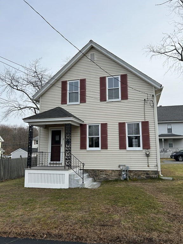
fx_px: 183
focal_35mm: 26
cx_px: 92
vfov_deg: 67.3
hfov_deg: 53.1
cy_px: 122
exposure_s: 1/2513
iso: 50
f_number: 1.5
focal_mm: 5.7
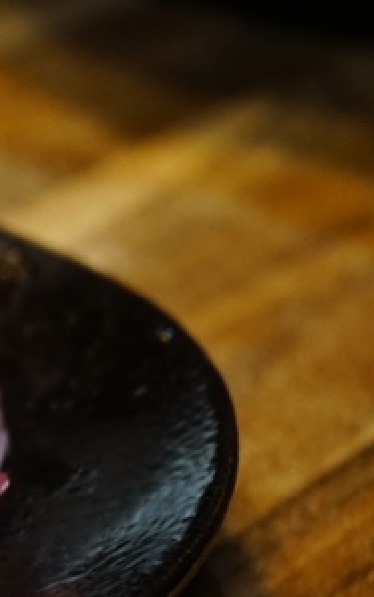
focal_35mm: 182
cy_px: 385
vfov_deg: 11.5
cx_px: -282
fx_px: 2962
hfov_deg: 7.0
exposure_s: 1/80
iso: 2000
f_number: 5.6
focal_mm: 67
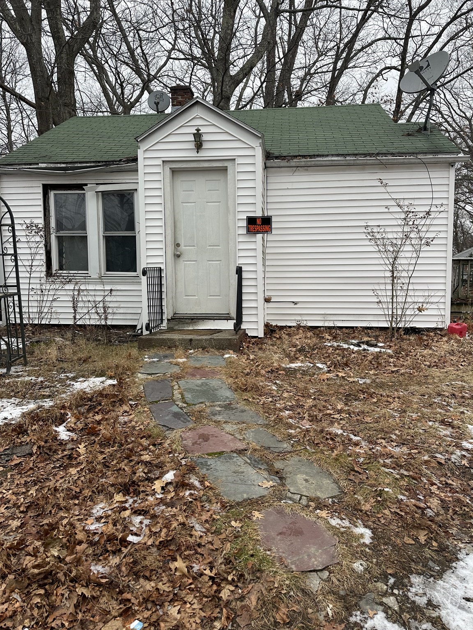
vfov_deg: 71.6
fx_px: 437
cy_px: 315
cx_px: 236
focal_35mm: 24
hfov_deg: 56.8
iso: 80
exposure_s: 1/879
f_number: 1.78
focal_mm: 6.86
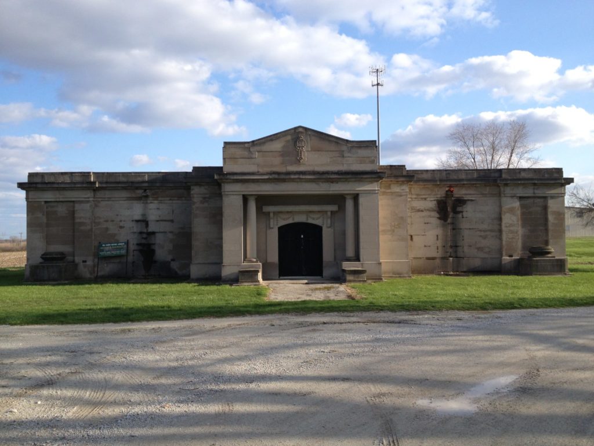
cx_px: 297
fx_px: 601
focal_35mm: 35
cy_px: 223
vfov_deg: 40.7
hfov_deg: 52.6
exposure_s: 1/920
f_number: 2.4
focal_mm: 4.28
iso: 50
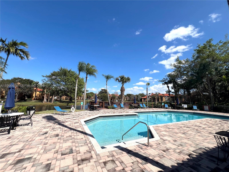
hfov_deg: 106.2
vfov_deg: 89.9
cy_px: 86
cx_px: 114
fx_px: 86
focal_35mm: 13
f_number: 1.8
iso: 32
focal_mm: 1.57
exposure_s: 1/2222
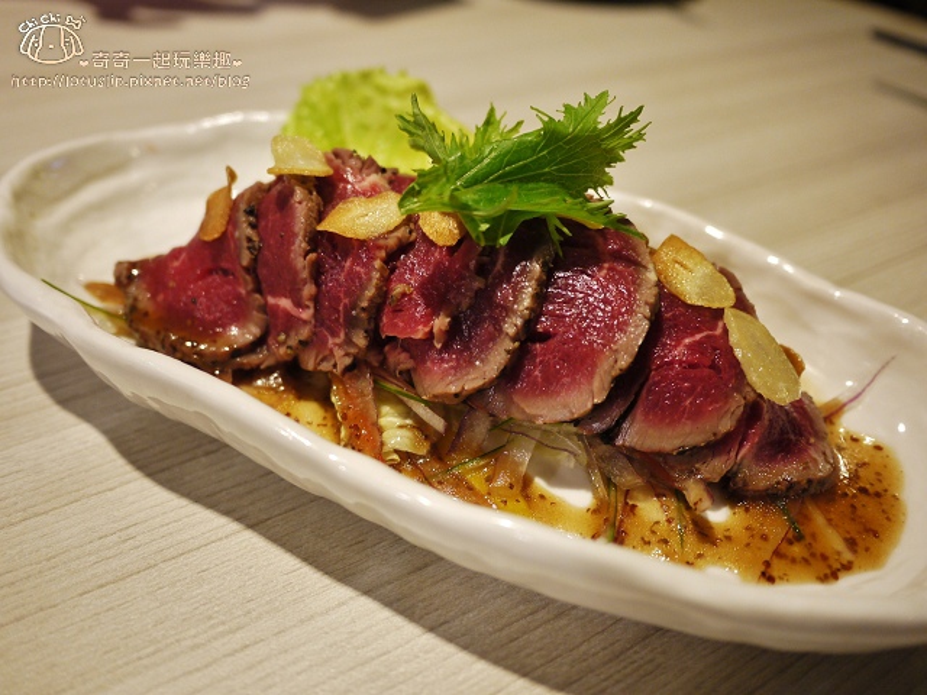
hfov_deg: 63.4
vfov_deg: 49.7
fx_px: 750
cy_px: 348
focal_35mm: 28
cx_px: 464
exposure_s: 1/13
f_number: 2.5
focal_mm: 14
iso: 400
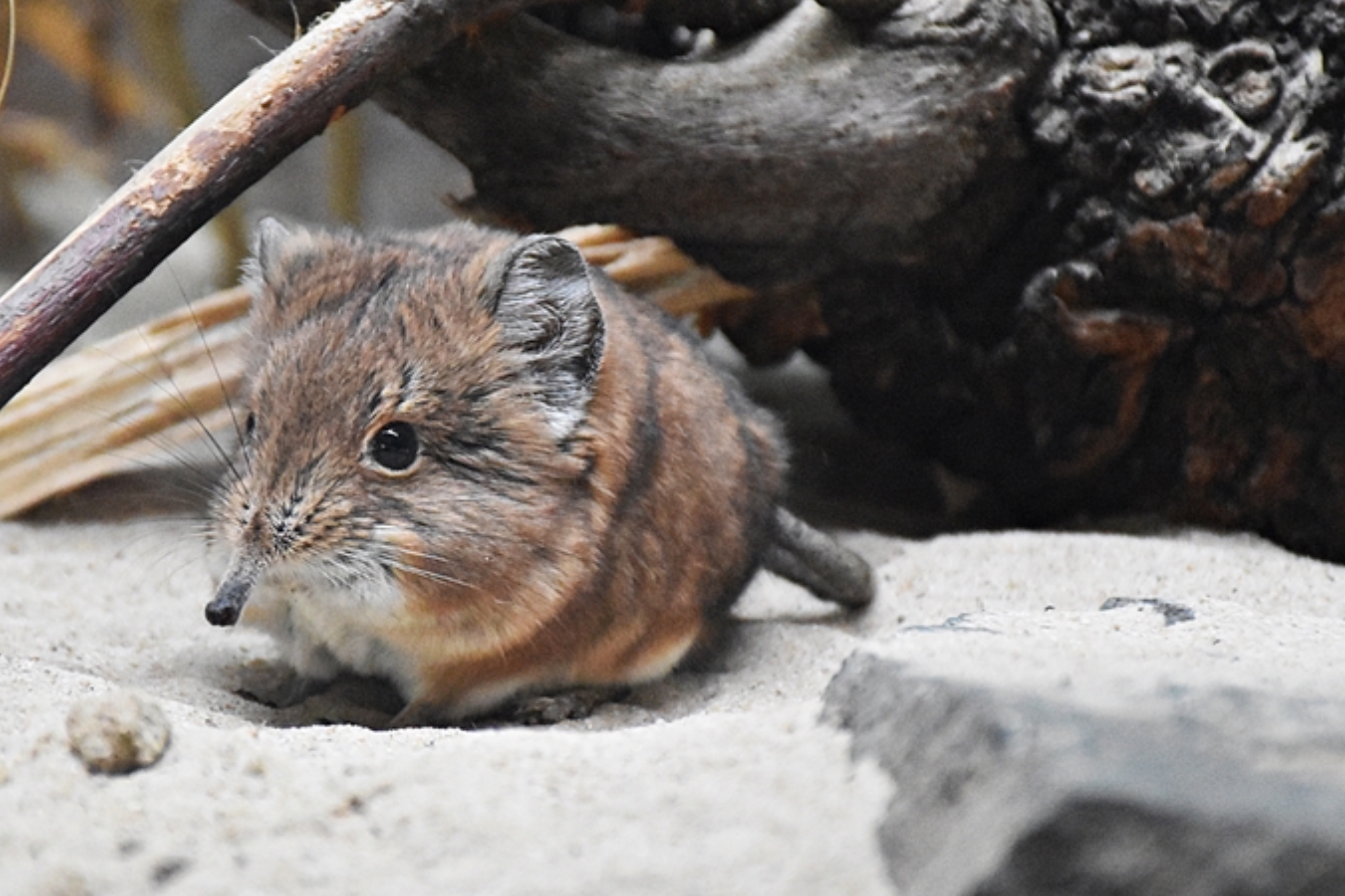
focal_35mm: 296
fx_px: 11058
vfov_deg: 4.6
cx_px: 424
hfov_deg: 7.0
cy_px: 457
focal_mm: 130
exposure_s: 1/125
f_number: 5.6
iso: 7200
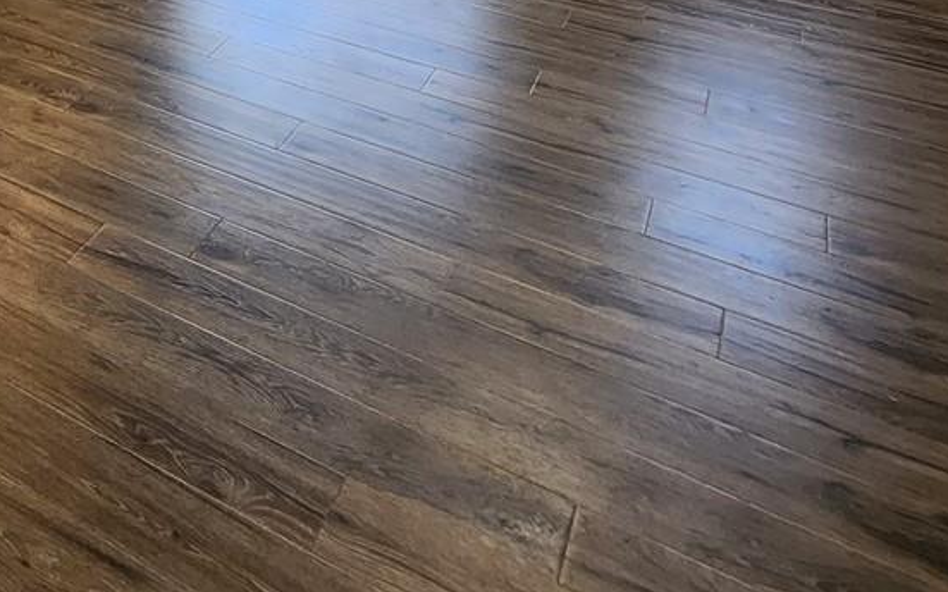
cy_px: -327
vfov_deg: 24.1
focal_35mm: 40
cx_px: -34
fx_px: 1033
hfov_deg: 41.7
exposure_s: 1/60
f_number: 2.2
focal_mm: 2.2
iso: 250
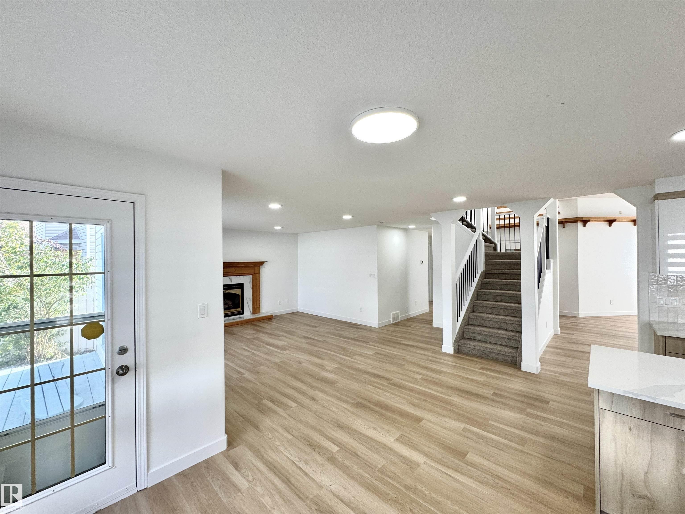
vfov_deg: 85.7
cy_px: 257
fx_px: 277
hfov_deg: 102.1
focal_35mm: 14
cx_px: 342
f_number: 2.2
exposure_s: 1/120
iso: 100
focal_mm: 2.22
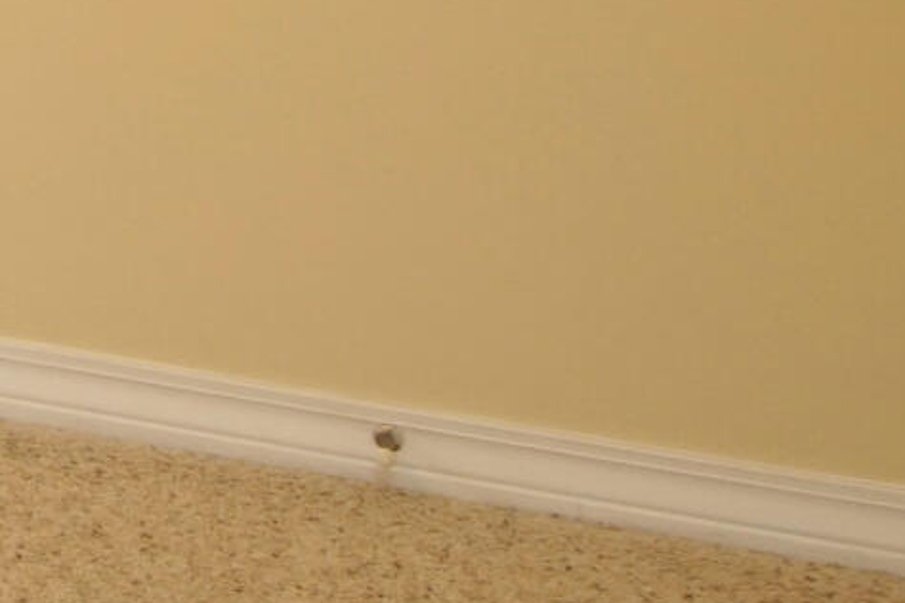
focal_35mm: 114
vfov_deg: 10.8
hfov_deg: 13.3
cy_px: -684
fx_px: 2866
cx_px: -1275
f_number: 4.5
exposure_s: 1/60
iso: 500
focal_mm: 12
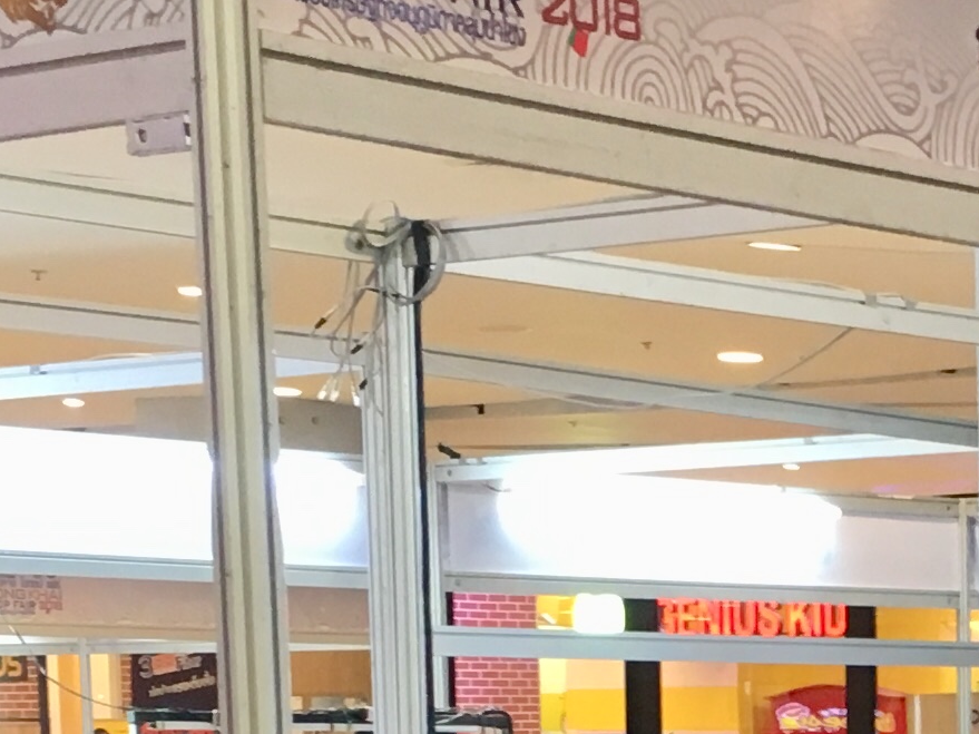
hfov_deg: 14.3
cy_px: 1237
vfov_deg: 10.6
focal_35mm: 133
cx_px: 1243
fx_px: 3761
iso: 125
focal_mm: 4.15
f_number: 2.2
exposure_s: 1/33
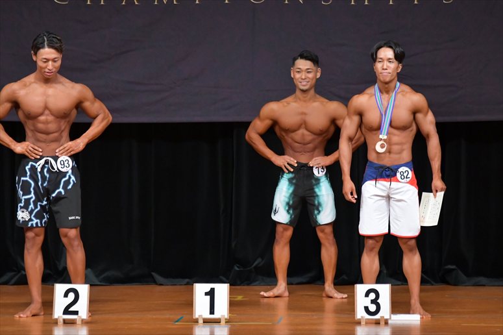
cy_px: 168
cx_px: 252
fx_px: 3980
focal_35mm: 285
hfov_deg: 7.2
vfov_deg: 4.8
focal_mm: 190
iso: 5000
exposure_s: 1/400
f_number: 5.6
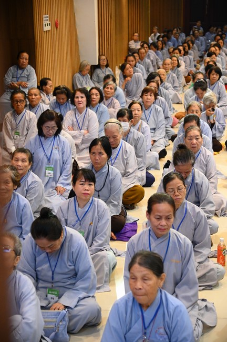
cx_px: 114
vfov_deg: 31.0
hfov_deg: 20.9
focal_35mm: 65
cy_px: 171
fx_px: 616
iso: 5000
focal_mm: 65
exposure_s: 1/125
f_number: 4
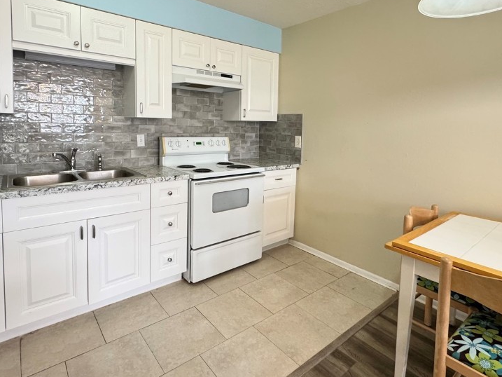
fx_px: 290
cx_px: 239
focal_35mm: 20
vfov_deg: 65.3
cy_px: 148
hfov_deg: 81.7
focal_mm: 2.22
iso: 250
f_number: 2.2
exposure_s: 1/60
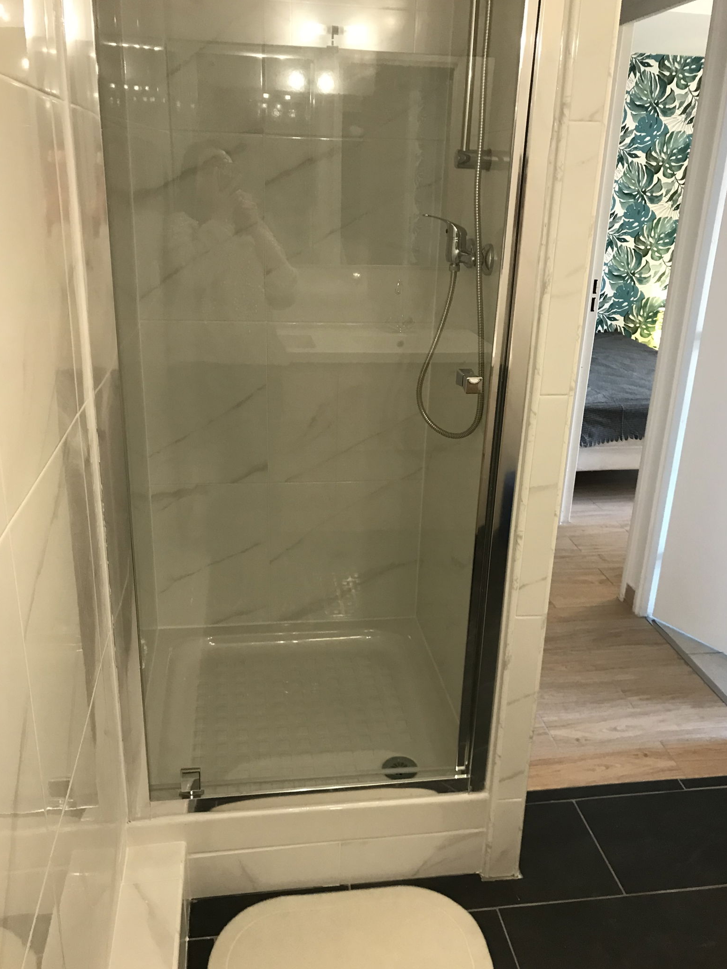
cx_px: 364
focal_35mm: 29
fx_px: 812
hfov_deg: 48.2
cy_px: 496
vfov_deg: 61.7
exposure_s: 1/17
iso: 64
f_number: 1.8
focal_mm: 3.99
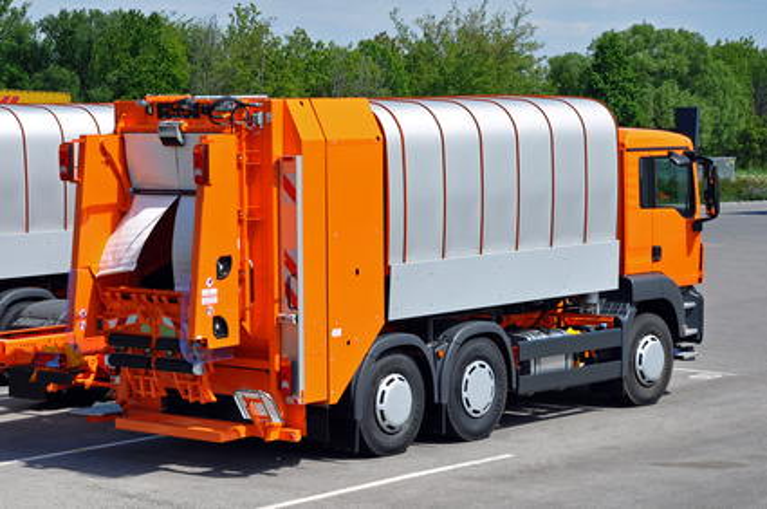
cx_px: 384
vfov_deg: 18.1
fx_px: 1595
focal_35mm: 75
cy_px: 254
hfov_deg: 27.0
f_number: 10
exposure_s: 1/400
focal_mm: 50
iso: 200
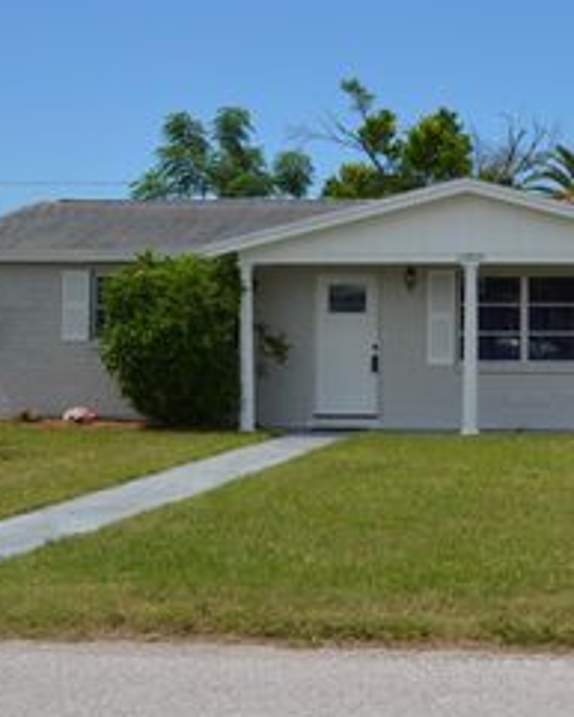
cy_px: 293
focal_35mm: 70
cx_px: 604
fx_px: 1486
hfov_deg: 21.0
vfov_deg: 27.1
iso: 100
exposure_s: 1/250
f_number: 8
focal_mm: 24
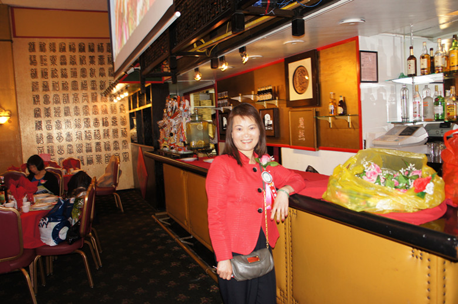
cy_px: 152
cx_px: 229
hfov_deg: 67.4
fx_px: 343
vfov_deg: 47.8
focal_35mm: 27
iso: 200
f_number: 3.5
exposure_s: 1/20
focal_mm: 18
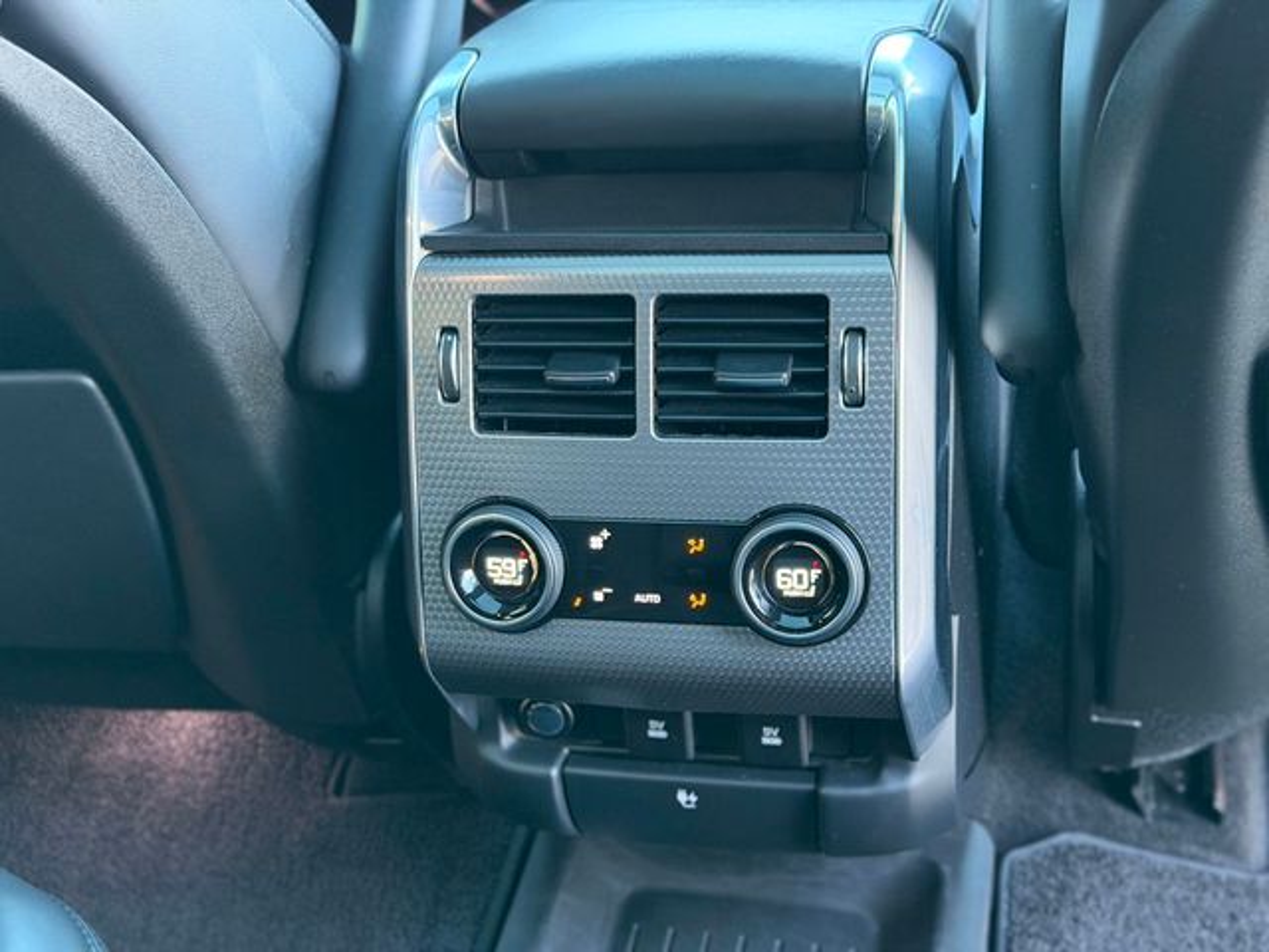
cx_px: 634
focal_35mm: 48
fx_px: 1760
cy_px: 476
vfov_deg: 30.3
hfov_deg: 39.7
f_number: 1.78
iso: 500
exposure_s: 1/36
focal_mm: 6.76
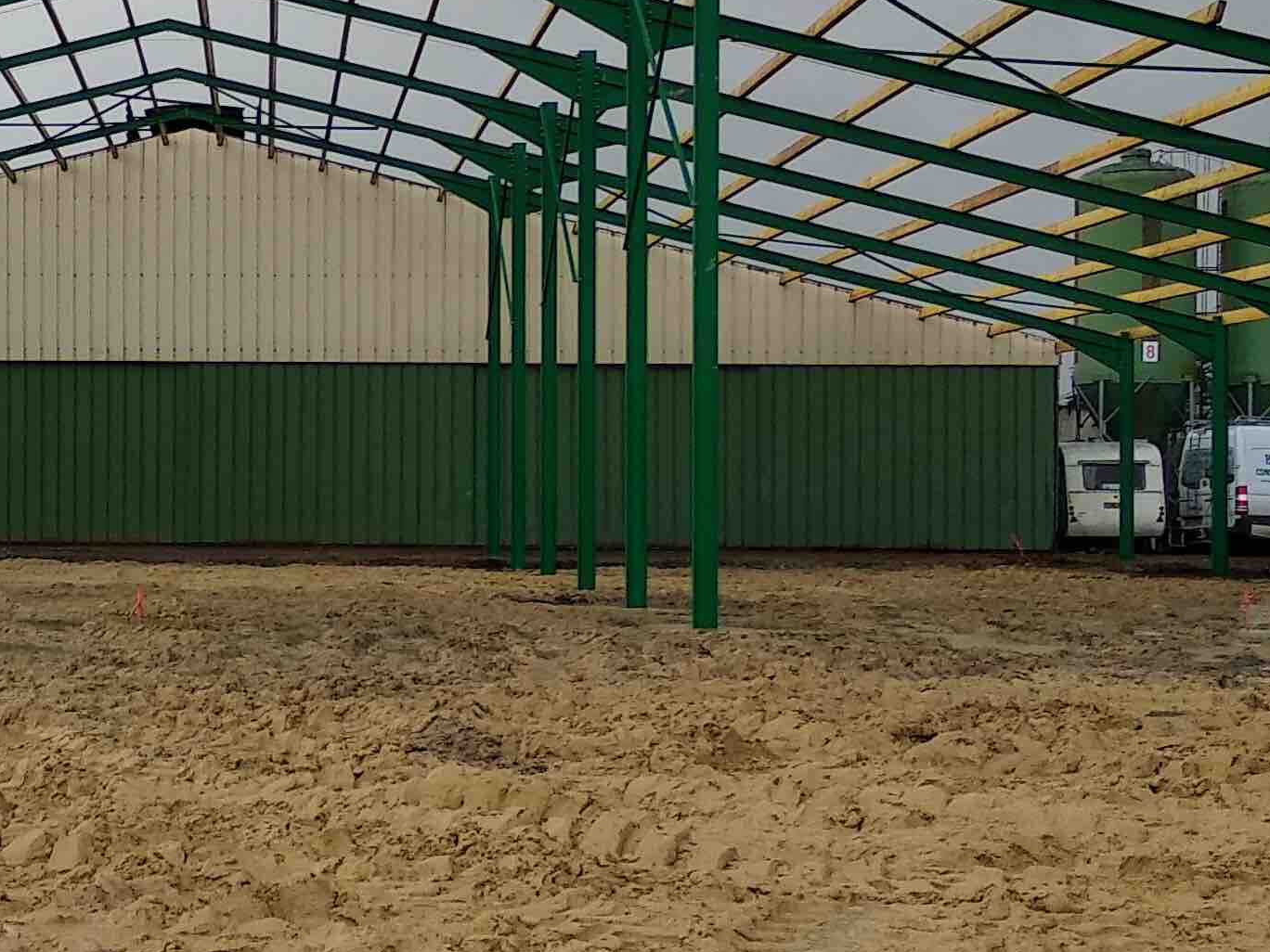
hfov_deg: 24.9
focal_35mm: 76
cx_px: 132
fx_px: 2788
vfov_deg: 19.4
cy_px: 461
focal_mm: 3.81
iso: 100
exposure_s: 1/185
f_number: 2.2
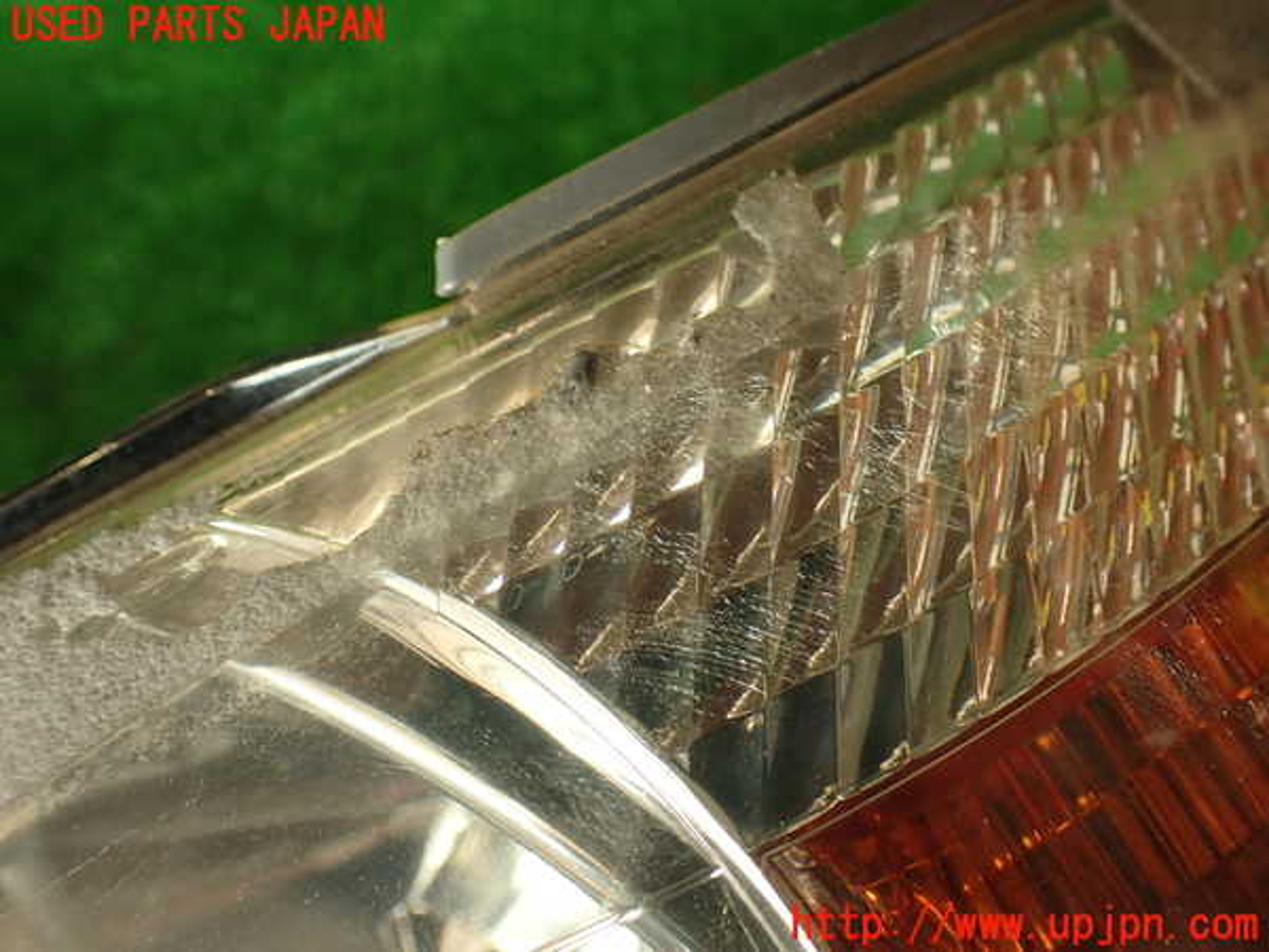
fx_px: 1173
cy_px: 476
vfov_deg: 44.2
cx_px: 634
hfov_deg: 56.8
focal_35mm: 32
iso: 100
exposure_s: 1/80
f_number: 2.4
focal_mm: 5.79
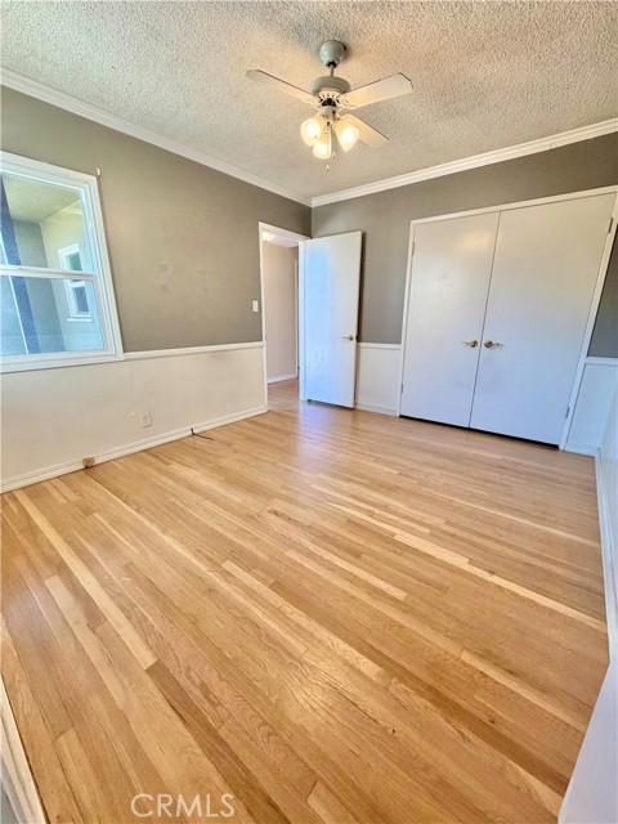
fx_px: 333
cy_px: 412
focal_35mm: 14
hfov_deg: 85.7
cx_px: 309
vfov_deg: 102.1
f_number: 2.2
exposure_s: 1/120
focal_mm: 2.22
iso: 250
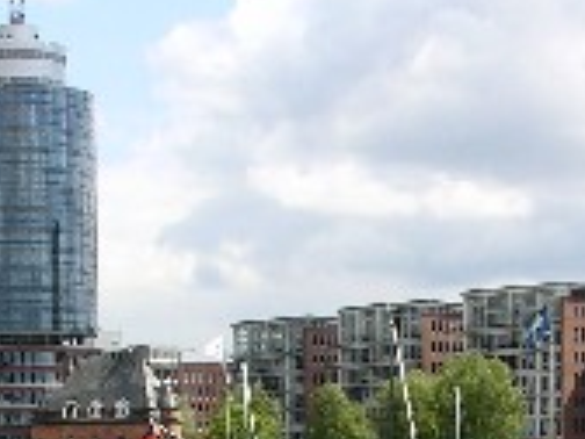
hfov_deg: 16.0
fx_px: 2062
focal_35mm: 122
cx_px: 461
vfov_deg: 11.7
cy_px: 631
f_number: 8
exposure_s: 1/109
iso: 50
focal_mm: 8.9
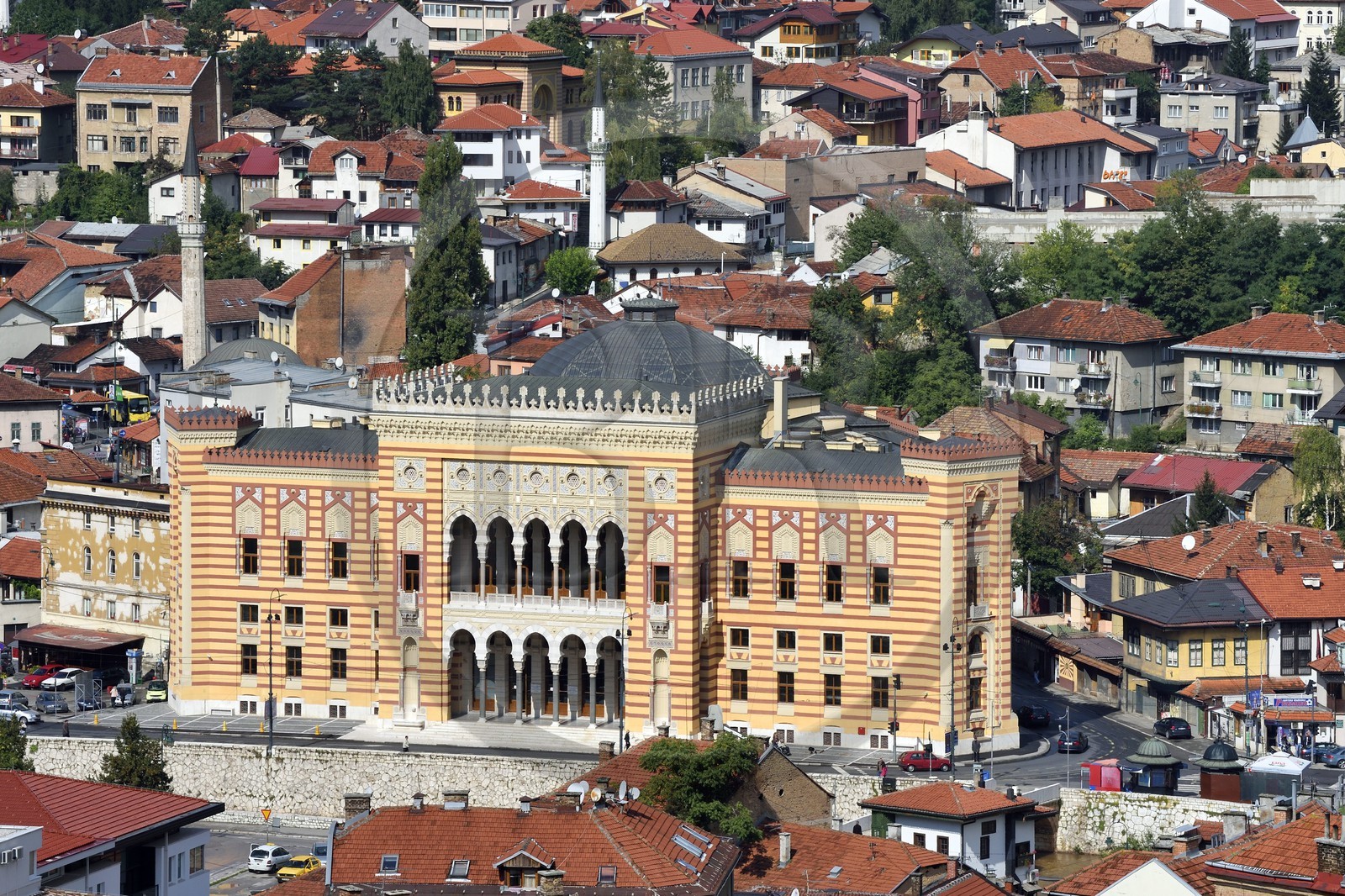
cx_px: 672
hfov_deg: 12.1
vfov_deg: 8.1
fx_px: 6350
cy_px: 448
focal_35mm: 170
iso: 200
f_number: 18
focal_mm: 170
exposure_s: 1/250
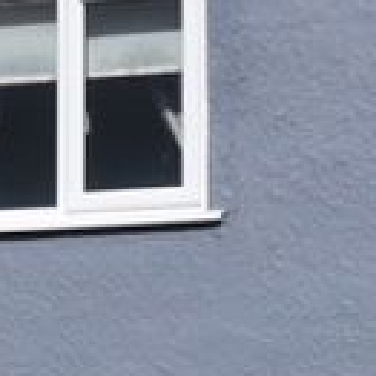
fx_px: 2753
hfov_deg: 7.6
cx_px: -263
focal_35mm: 224
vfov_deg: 7.7
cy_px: 456
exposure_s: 1/500
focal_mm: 20
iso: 200
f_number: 11
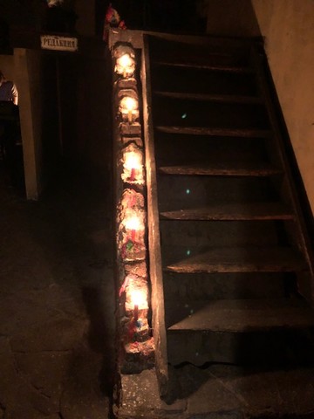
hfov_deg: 48.2
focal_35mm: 29
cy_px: 210
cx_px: 157
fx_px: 351
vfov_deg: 61.7
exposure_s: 1/4
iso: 640
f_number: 1.8
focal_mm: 3.99
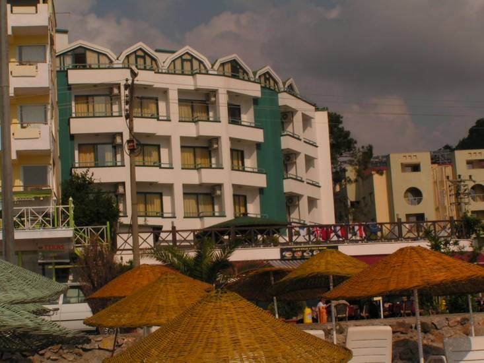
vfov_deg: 19.4
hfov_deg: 25.7
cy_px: 182
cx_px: 242
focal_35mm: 76
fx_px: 1063
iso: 50
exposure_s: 1/1000
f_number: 8
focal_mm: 12.7
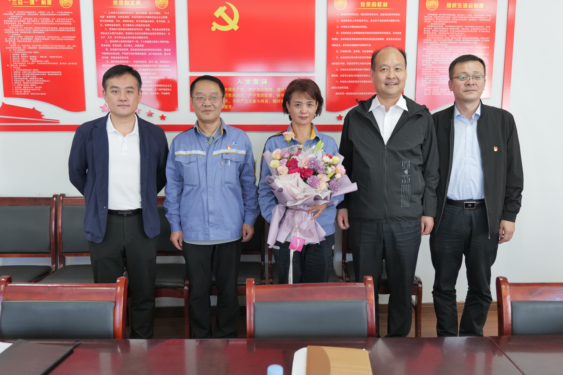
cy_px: 188
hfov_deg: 57.2
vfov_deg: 40.0
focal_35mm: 33
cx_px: 282
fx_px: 516
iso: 2000
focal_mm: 33
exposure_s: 1/100
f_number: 4.5
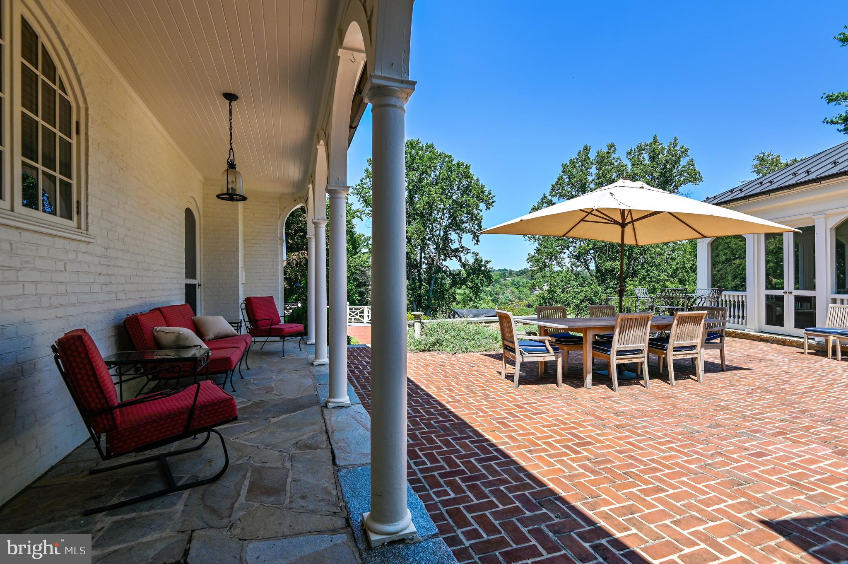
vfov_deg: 73.7
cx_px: 424
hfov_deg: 96.8
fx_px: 377
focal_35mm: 16
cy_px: 282
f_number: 7.1
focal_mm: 16
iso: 100
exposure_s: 1/320
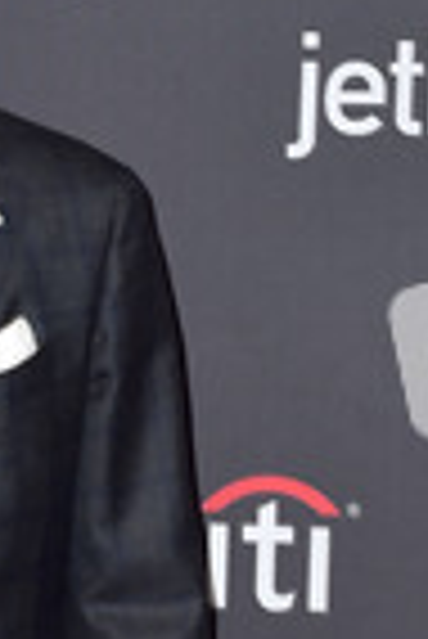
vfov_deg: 11.7
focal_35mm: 175
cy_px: 558
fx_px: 3113
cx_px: -146
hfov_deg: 7.8
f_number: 5.6
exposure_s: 1/250
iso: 250
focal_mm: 62
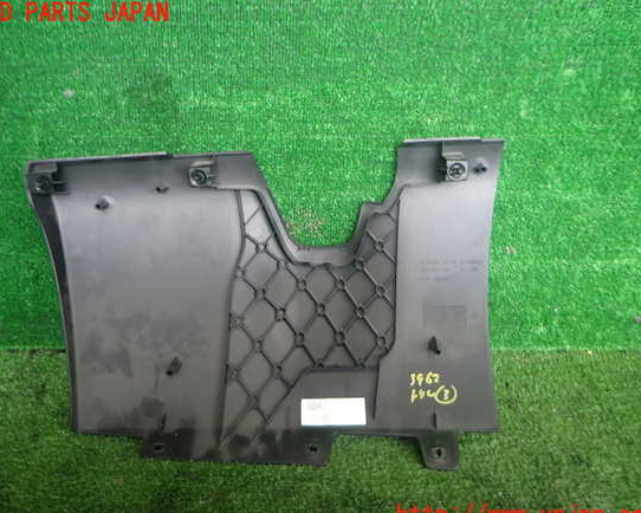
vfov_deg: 53.2
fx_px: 512
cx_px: 309
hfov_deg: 64.0
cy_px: 265
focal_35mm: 27
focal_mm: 4.5
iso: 200
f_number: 2
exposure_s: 1/100
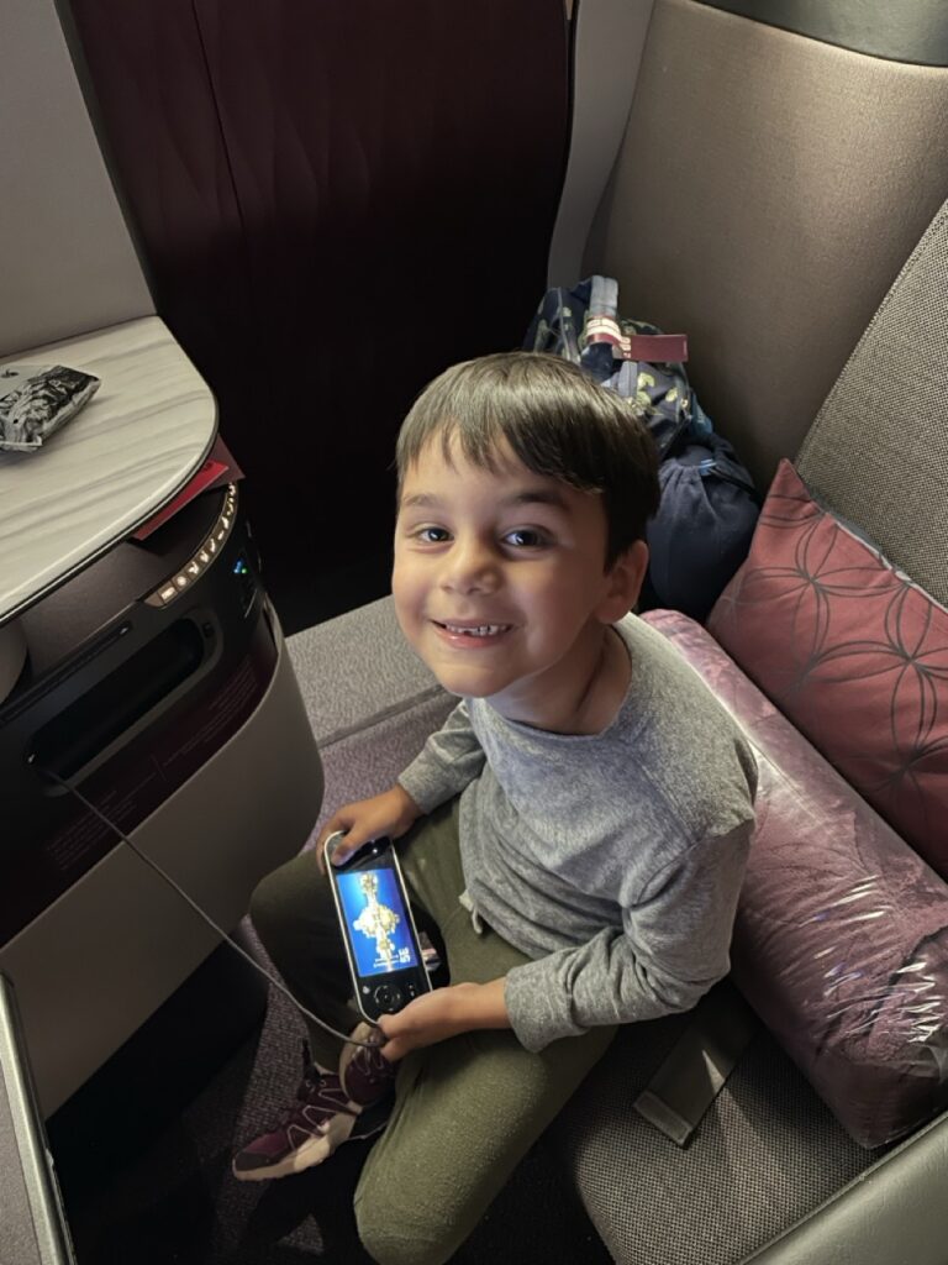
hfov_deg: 53.1
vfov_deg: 67.3
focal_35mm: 26
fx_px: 949
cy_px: 632
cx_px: 474
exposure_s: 1/17
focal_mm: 4.2
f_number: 1.6
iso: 800
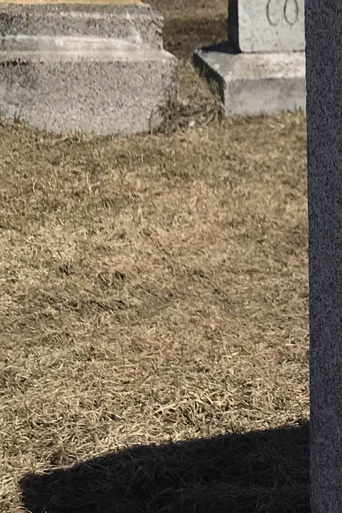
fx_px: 1225
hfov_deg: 14.9
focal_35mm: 86
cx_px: 495
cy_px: 304
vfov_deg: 23.6
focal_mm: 3.99
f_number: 1.8
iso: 25
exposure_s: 1/5988
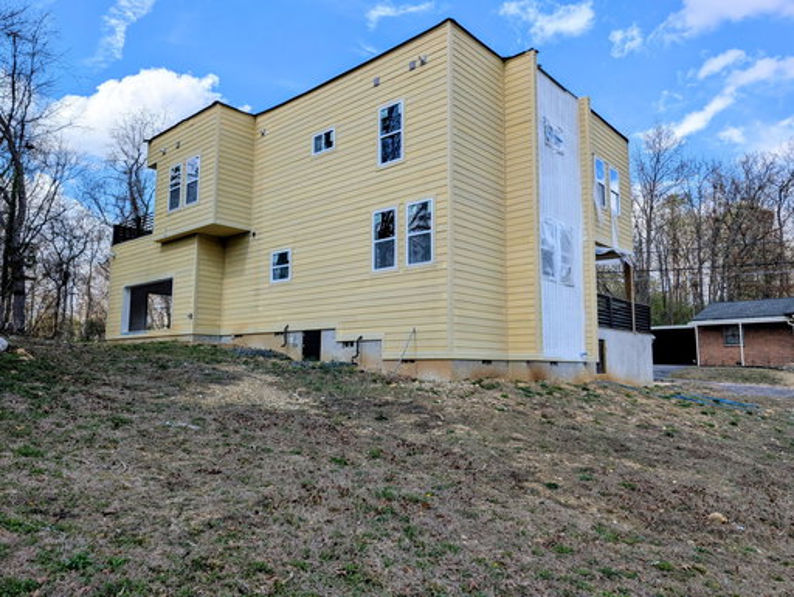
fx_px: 551
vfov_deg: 56.9
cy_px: 298
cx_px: 397
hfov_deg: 71.5
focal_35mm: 24
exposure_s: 1/1126
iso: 22
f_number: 1.68
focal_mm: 6.9
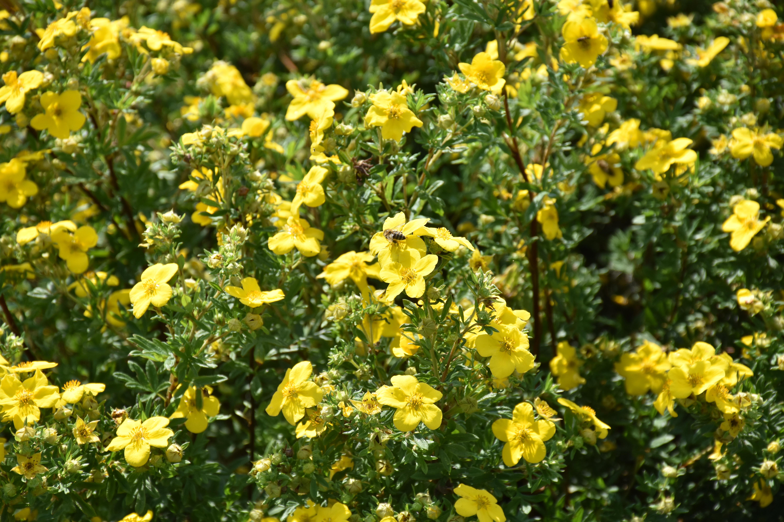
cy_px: 261
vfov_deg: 6.5
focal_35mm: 210
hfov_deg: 9.8
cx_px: 392
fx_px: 4573
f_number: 8
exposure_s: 1/1000
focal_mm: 140
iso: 500
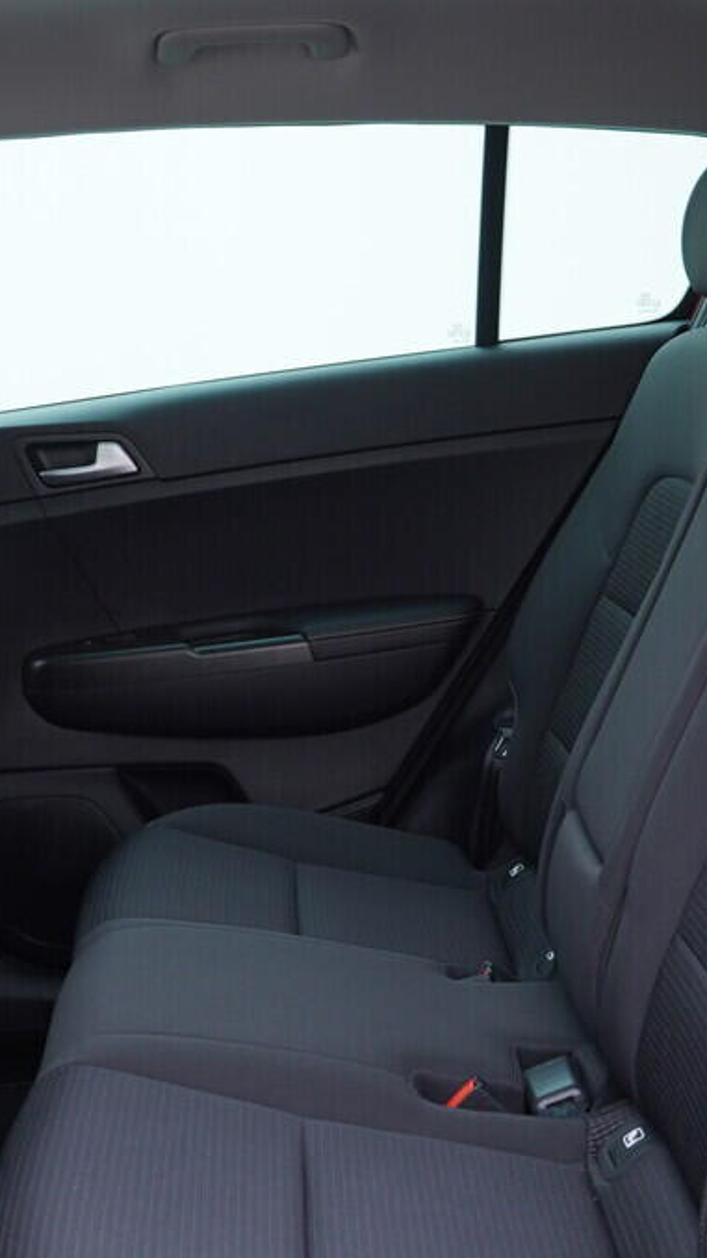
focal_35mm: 57
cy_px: 632
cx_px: 254
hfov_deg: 21.0
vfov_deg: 36.6
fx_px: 1901
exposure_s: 1/40
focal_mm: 24
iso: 200
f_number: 2.8
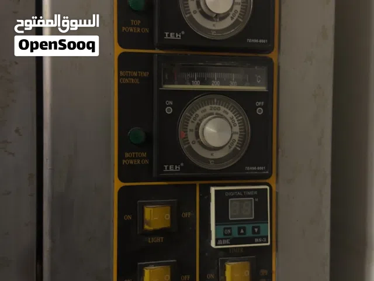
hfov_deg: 71.6
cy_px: 140
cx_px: 187
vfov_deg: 56.8
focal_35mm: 24
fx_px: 259
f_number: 1.78
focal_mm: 6.76
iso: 640
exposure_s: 1/50
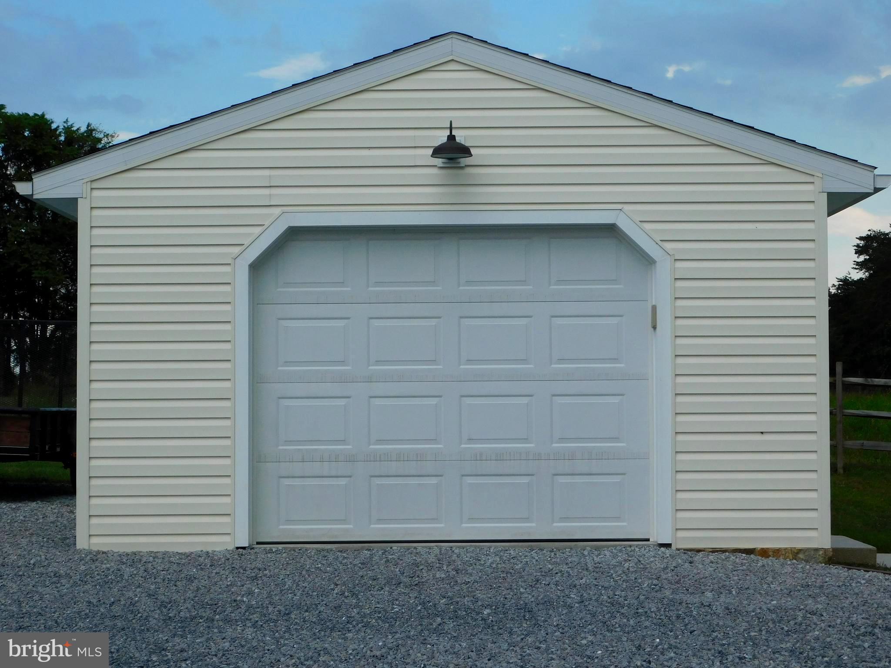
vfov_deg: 20.7
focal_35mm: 71
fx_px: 1828
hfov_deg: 27.4
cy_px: 334
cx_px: 446
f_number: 4.3
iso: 125
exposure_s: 1/640
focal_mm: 12.6
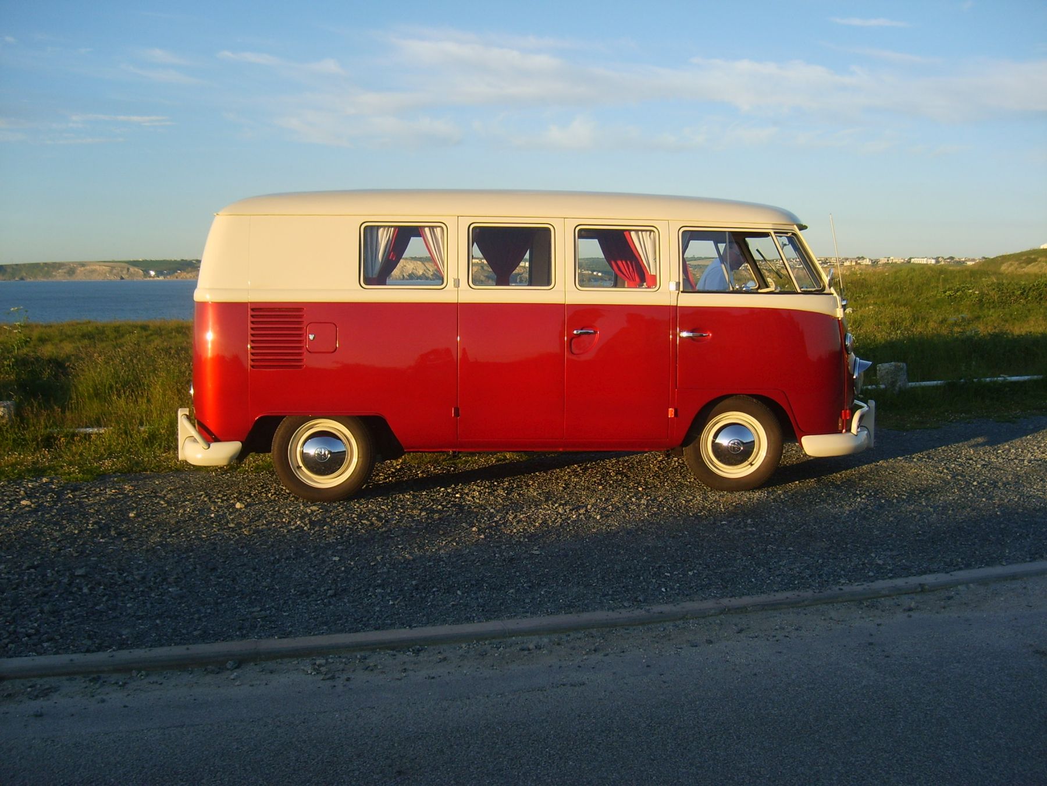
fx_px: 1059
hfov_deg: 52.6
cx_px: 524
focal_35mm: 35
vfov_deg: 40.7
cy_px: 393
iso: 50
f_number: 2.8
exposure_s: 1/350
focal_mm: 5.8
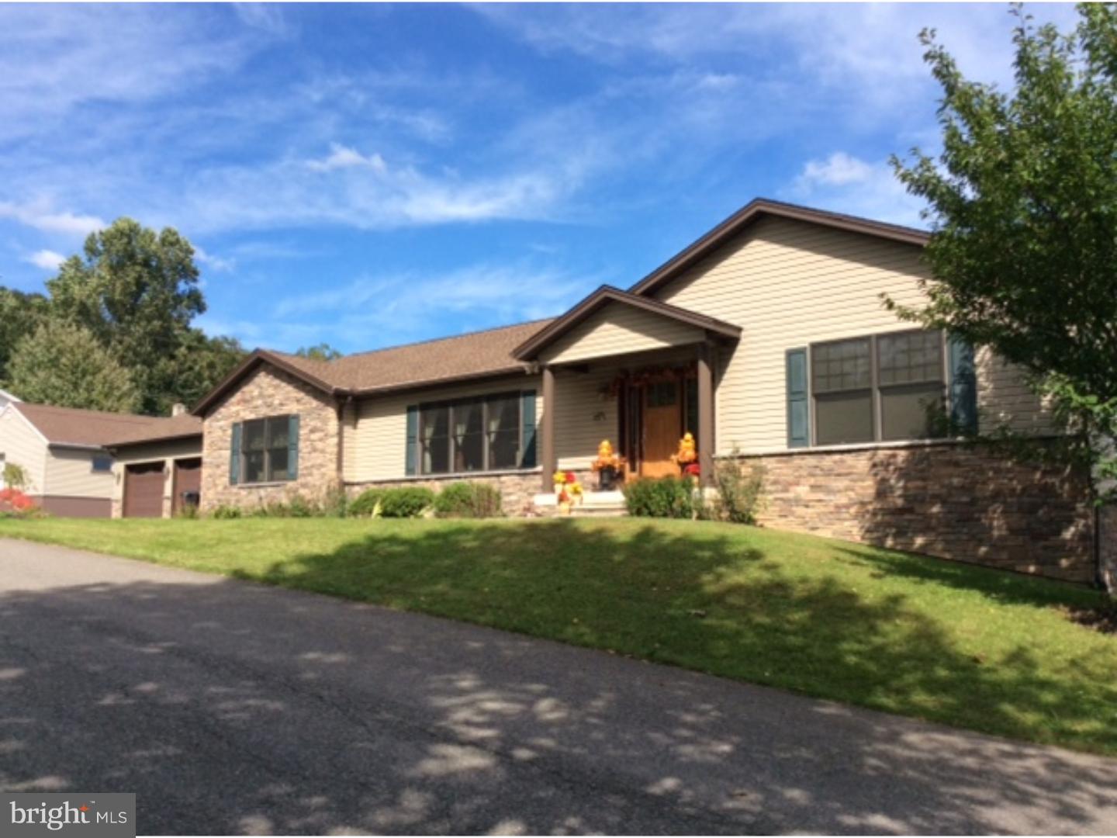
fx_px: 1033
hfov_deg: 56.8
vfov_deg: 44.2
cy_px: 419
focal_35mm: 32
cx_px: 558
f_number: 2.4
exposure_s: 1/986
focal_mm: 3.3
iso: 32
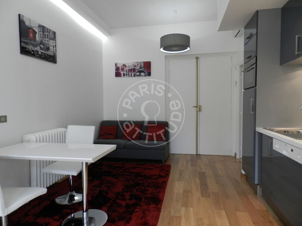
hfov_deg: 73.9
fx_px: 201
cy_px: 113
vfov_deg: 58.9
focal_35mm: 23
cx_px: 151
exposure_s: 1/80
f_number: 3.4
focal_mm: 4
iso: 400
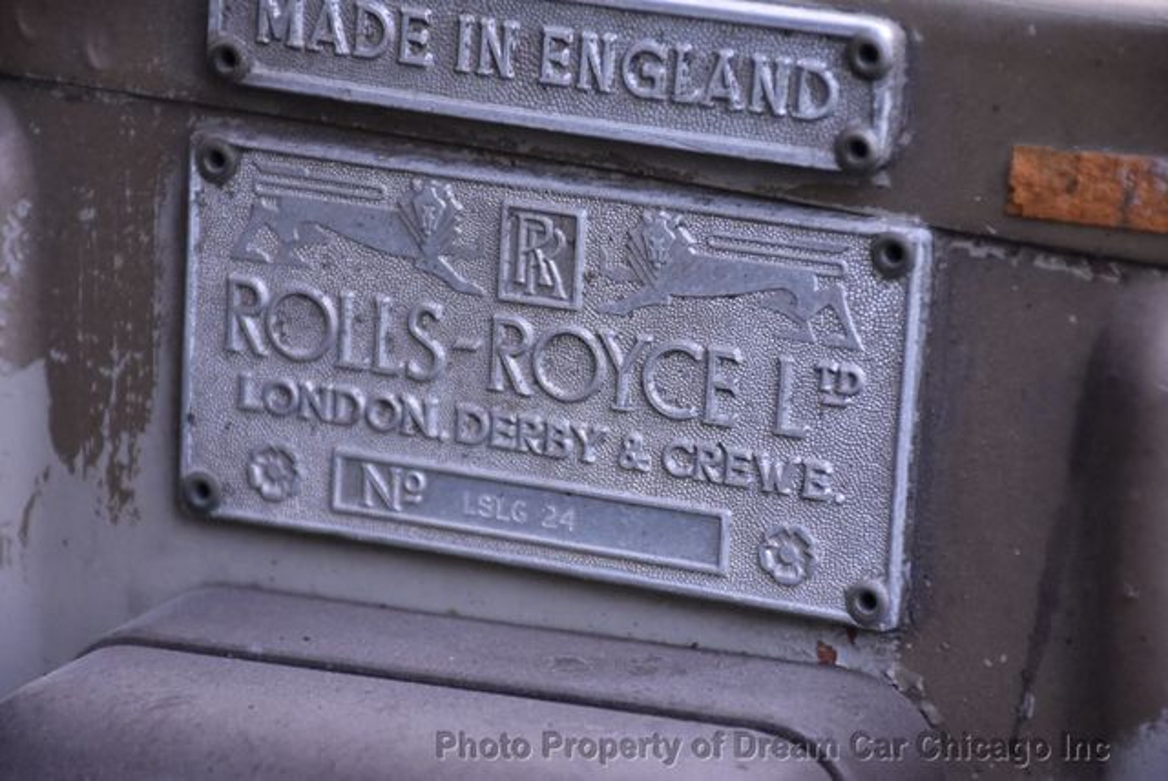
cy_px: 390
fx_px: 6819
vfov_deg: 6.6
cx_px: 584
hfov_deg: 9.8
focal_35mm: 210
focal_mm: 140
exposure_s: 1/400
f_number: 5.6
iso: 800
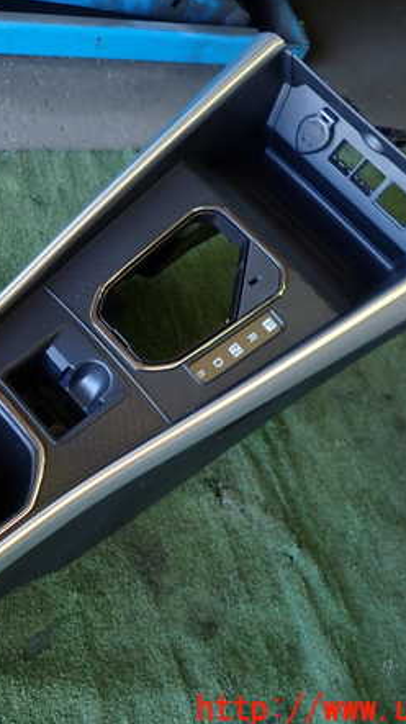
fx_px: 709
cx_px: 75
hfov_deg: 31.0
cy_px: 362
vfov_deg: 54.0
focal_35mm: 37
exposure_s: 1/40
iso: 200
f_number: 2
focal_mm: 4.5
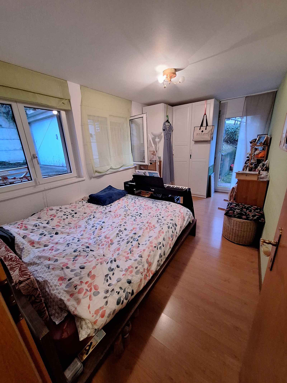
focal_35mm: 13
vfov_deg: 106.2
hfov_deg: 89.9
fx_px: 144
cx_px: 144
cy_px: 192
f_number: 2.2
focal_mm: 1.74
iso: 320
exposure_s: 1/25
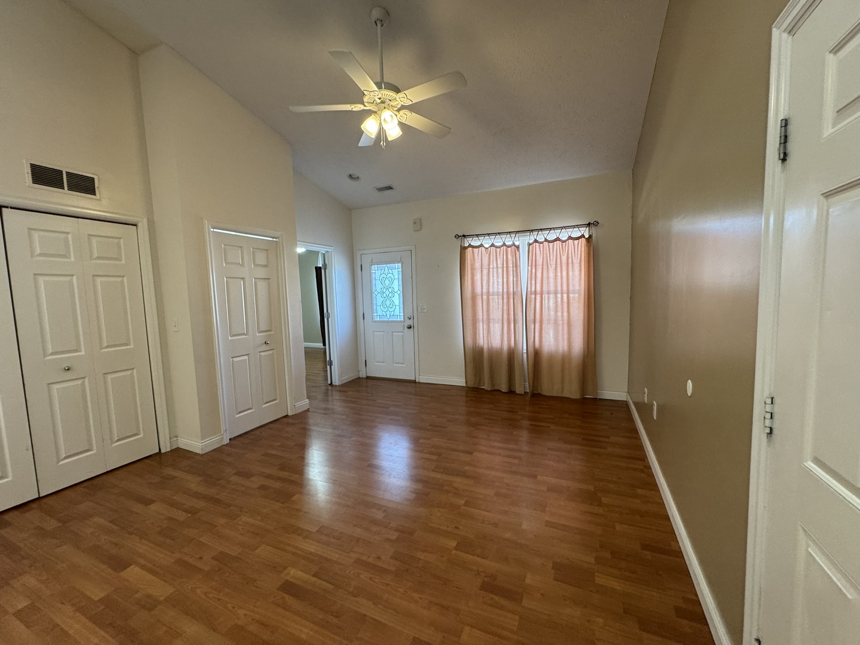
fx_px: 348
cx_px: 430
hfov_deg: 102.1
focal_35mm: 14
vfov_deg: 85.7
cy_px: 322
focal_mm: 2.22
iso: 160
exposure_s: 1/60
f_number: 2.2
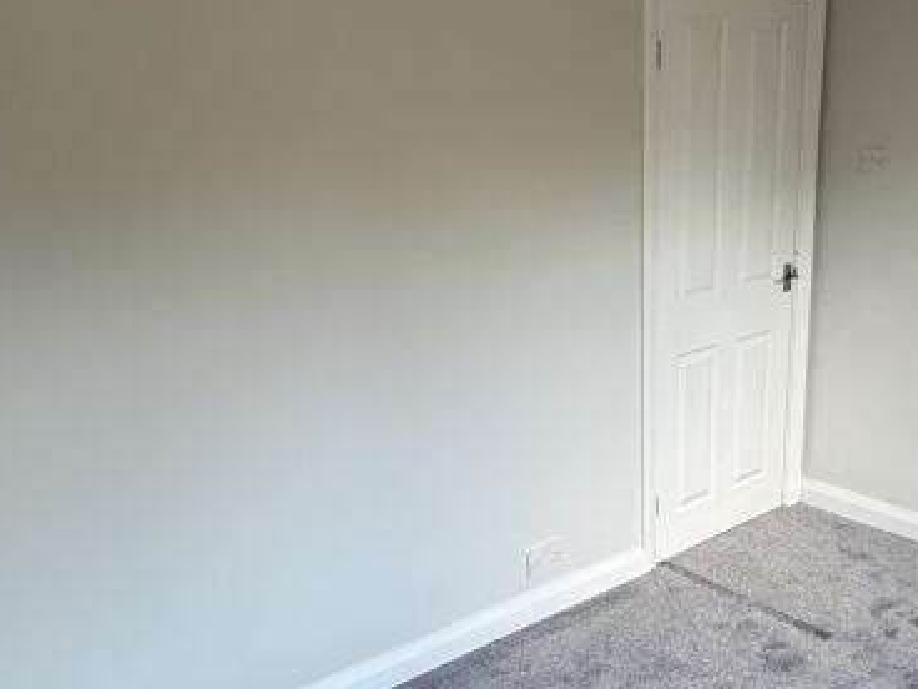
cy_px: 449
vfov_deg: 36.5
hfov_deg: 46.4
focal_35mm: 39
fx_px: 1034
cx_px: 671
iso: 125
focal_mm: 2.22
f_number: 2.2
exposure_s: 1/100
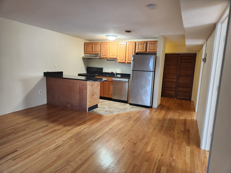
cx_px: 116
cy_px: 86
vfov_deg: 58.9
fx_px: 153
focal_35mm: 23
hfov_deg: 73.9
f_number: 1.8
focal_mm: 5.4
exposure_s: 1/120
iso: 640
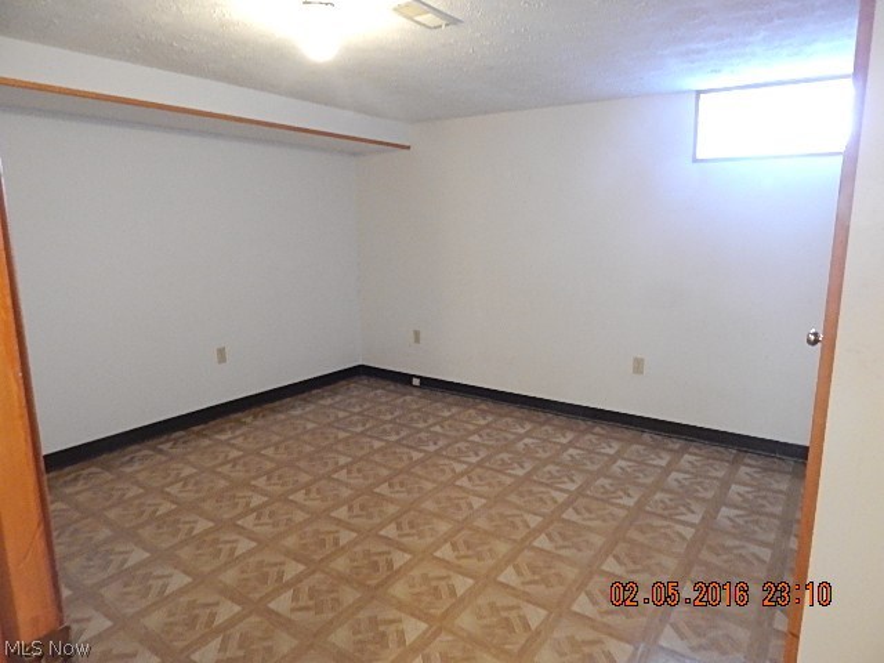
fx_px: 587
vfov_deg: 58.9
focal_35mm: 23
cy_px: 332
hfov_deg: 73.9
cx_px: 442
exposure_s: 1/8
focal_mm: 4
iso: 640
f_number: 3
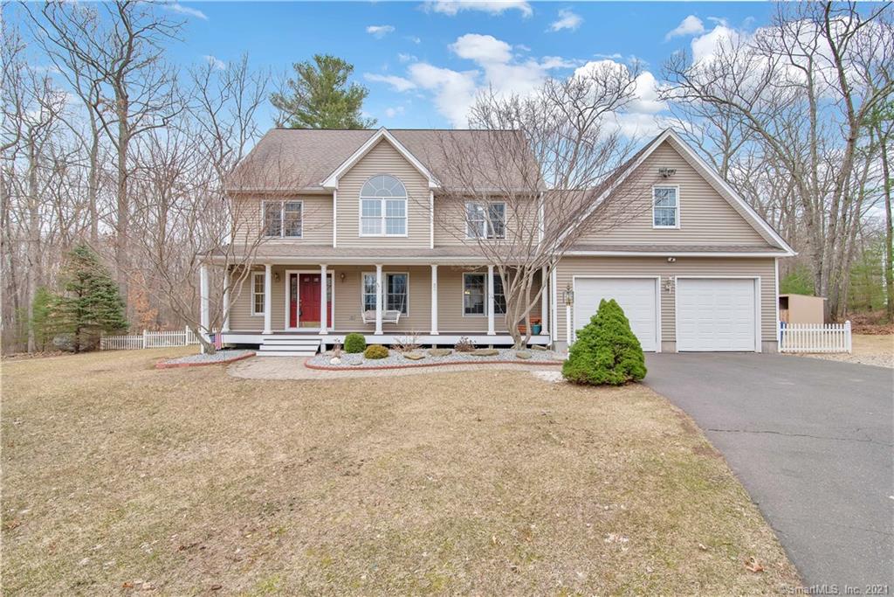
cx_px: 447
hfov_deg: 96.7
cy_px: 298
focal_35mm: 16
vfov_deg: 73.8
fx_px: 397
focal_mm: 16
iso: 280
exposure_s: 1/250
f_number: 8
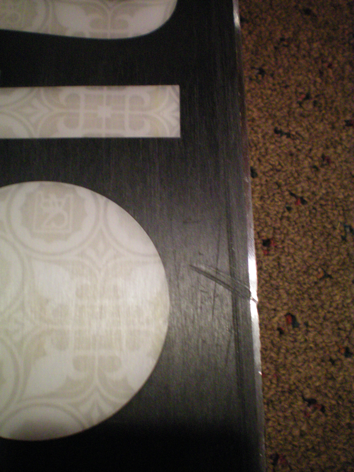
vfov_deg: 49.0
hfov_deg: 37.7
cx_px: 177
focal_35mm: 38
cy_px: 236
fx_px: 518
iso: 400
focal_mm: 6.3
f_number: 3.1
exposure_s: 1/25
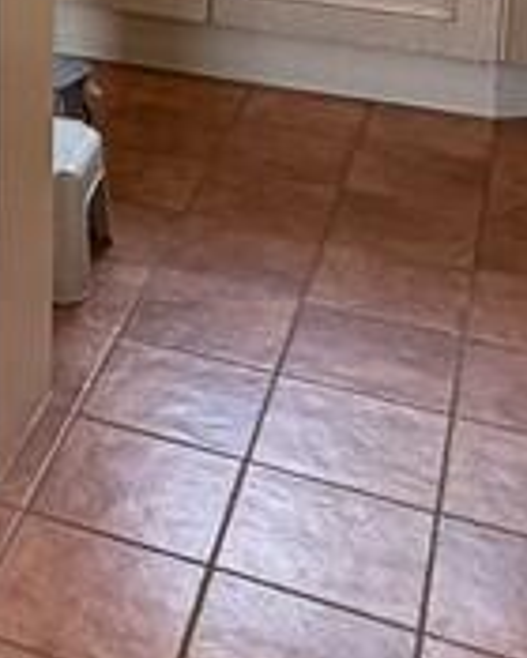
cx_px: -339
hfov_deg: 16.8
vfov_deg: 21.7
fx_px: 1560
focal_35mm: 80
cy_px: -180
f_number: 2.2
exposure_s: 1/100
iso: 200
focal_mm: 2.22
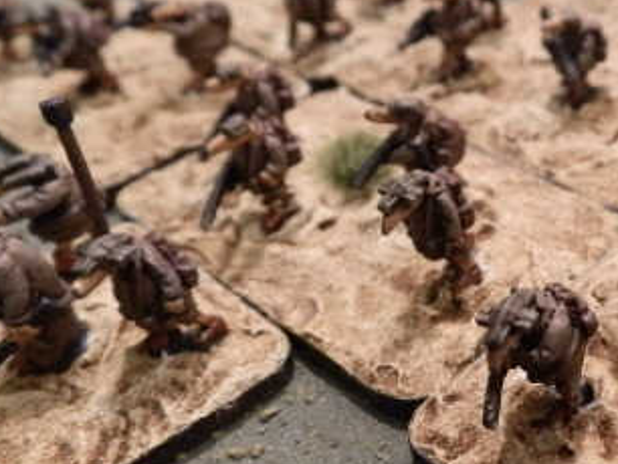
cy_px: 234
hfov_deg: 36.9
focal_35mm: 49
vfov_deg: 29.7
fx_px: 875
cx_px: 531
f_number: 3.1
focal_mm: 5
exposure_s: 1/80
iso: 400
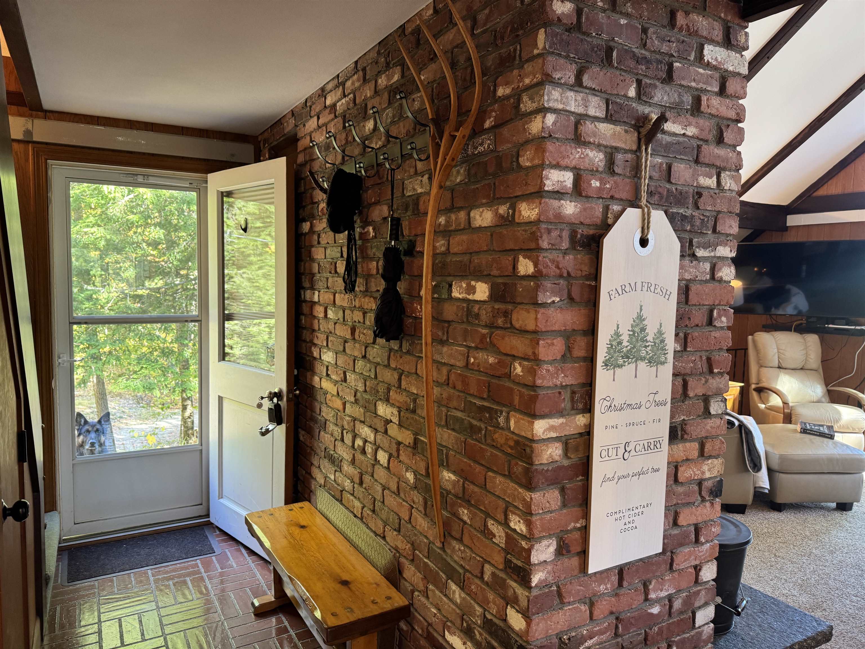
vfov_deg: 56.8
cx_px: 432
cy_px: 324
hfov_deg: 71.6
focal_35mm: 24
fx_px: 600
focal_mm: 6.76
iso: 200
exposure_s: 1/60
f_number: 1.78
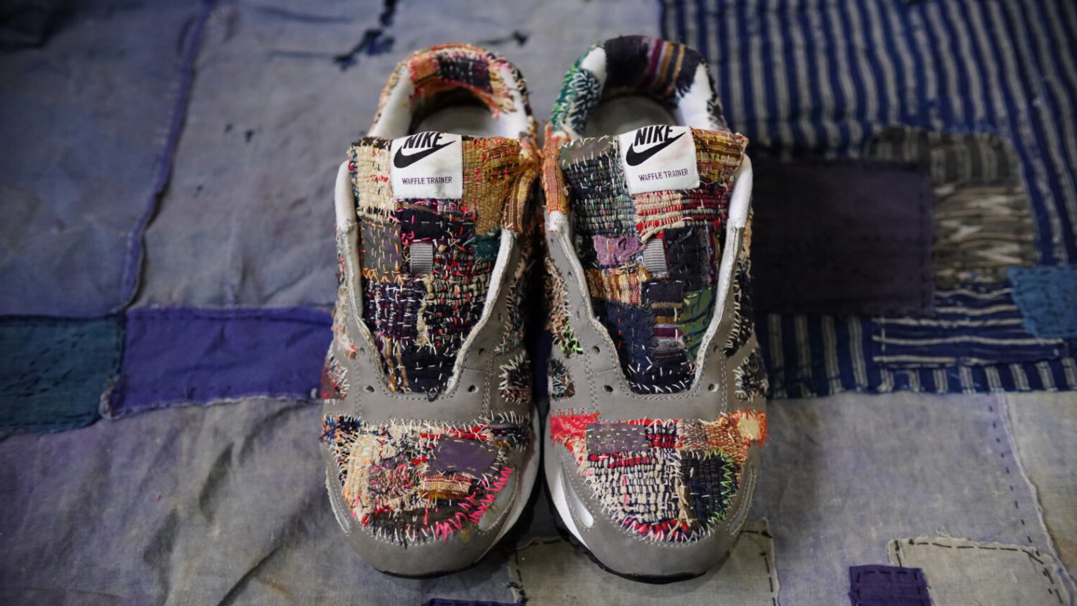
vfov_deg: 36.7
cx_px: 544
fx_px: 914
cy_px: 308
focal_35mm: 32
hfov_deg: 61.0
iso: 3200
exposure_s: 1/320
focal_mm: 30
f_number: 2.8
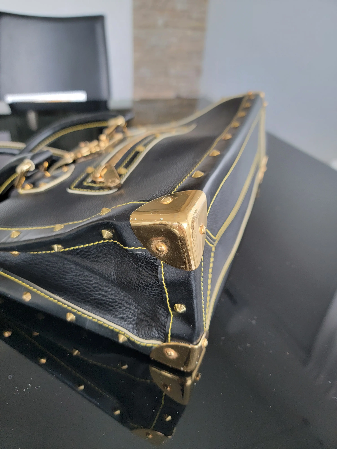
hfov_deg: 56.8
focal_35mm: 24
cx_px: 168
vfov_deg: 71.6
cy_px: 224
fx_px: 312
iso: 250
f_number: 1.8
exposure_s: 1/120
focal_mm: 6.7
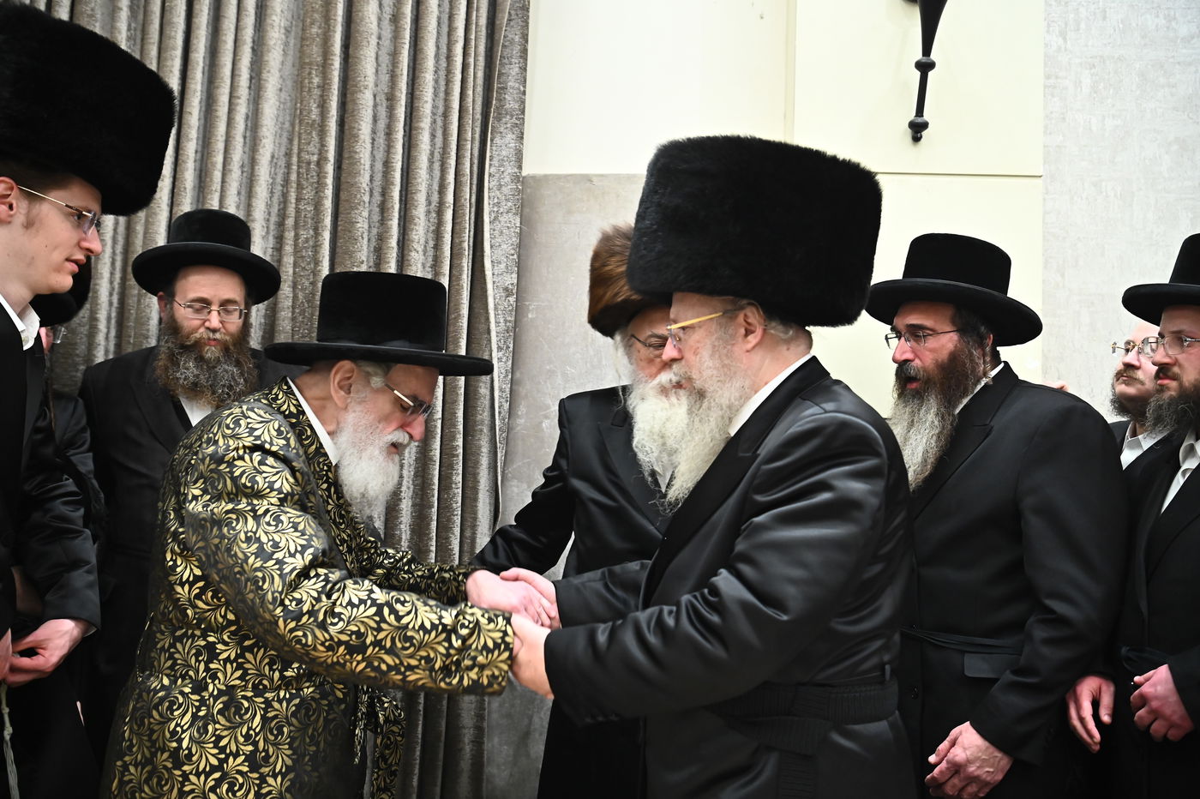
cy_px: 400
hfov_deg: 55.8
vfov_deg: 38.8
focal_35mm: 34
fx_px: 1133
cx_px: 600
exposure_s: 1/160
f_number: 4
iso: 3200
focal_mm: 34
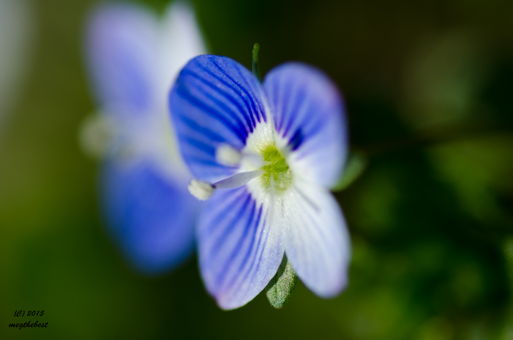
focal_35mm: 135
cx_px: 256
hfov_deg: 15.2
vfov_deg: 10.1
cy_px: 170
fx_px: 1920
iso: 200
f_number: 8
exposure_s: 1/1000
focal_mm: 90
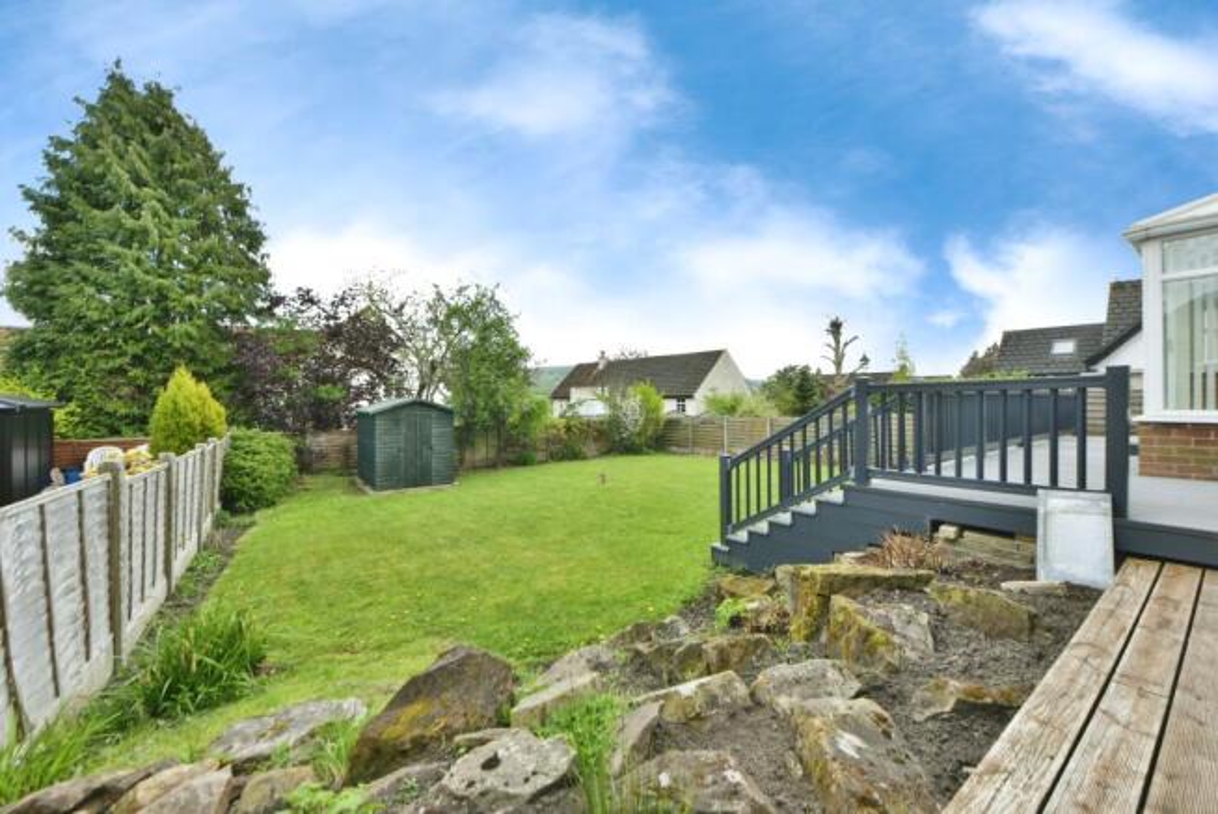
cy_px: 407
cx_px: 609
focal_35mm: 14
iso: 500
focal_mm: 14
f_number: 9
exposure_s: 1/320
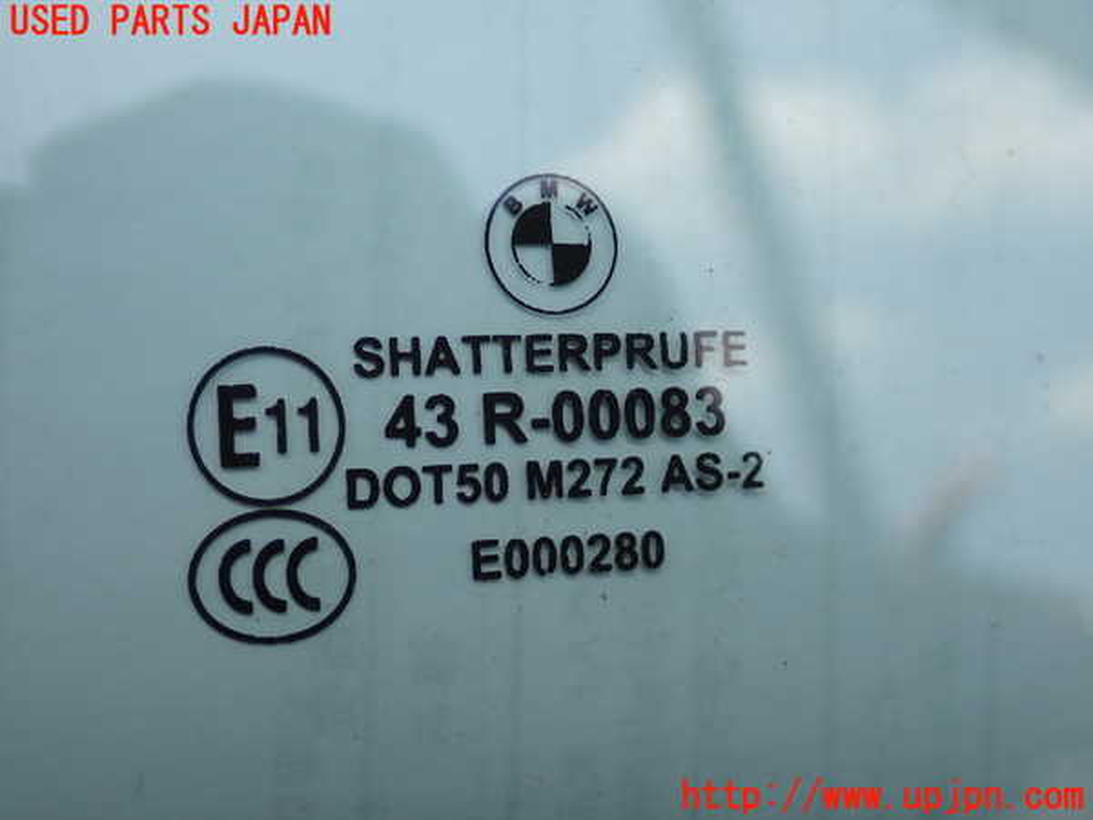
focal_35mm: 58
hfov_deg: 33.2
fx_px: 1831
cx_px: 546
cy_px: 410
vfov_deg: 25.2
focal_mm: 10.35
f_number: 3.5
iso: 100
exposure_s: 1/400
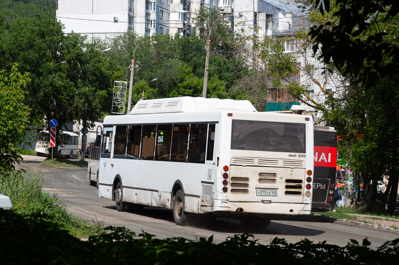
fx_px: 1096
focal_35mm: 99
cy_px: 132
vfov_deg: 13.8
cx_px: 200
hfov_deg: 20.6
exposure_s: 1/1000
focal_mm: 66
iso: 100
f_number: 5.6
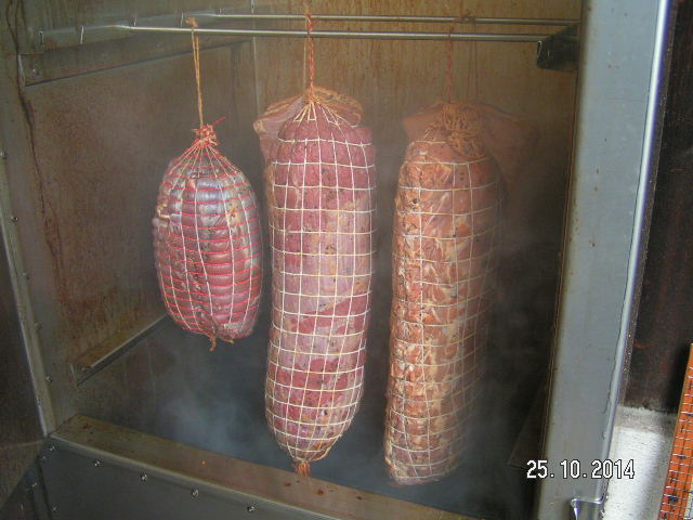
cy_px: 260
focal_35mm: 38
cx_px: 346
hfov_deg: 49.0
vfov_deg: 37.7
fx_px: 761
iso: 160
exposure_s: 1/40
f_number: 2.8
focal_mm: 5.8
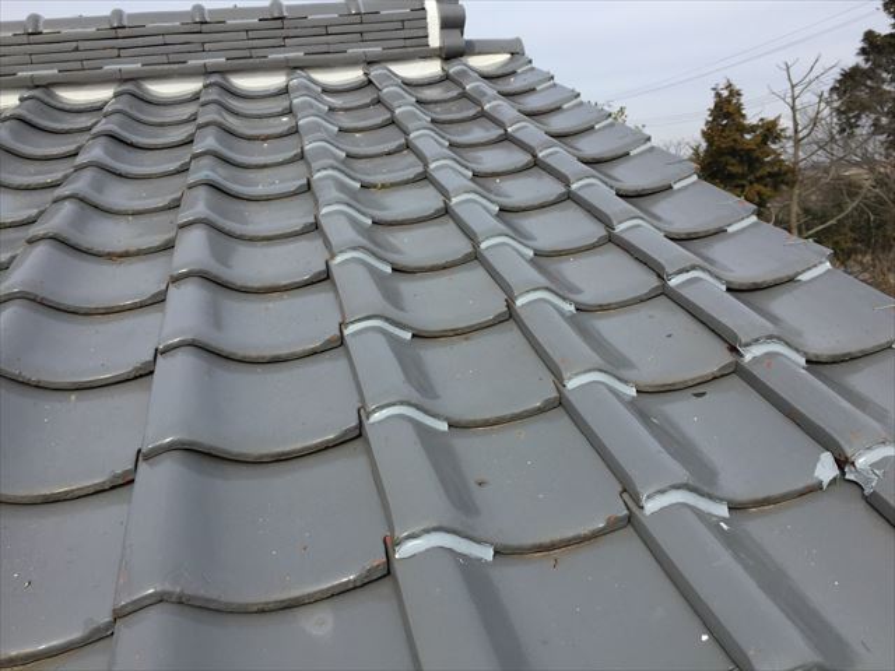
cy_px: 336
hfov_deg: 61.7
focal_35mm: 29
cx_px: 448
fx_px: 750
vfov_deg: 48.2
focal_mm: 4.15
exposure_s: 1/1980
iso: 32
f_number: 2.2
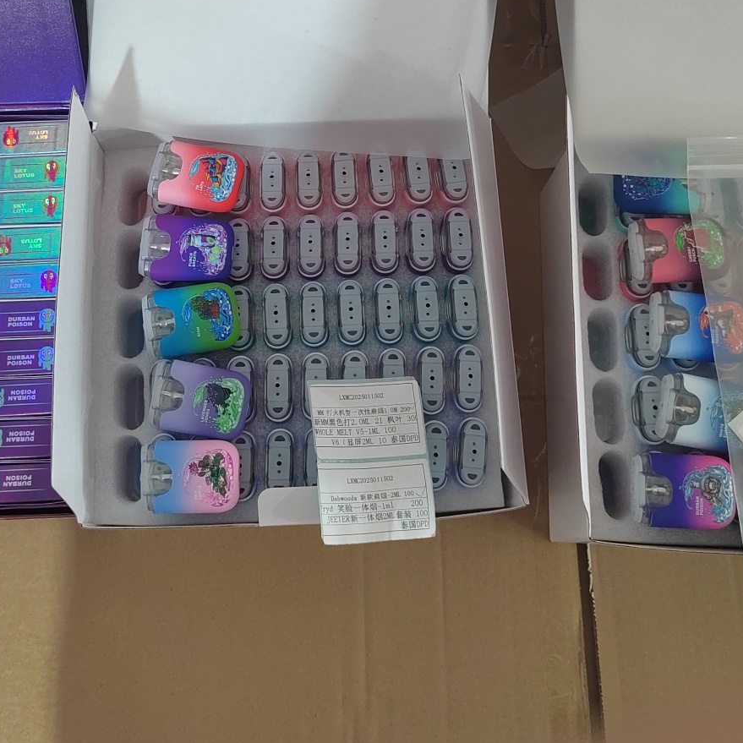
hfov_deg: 44.8
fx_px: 899
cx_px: 318
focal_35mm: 37
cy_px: 280
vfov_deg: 44.6
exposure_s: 1/50
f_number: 1.9
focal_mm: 5.52
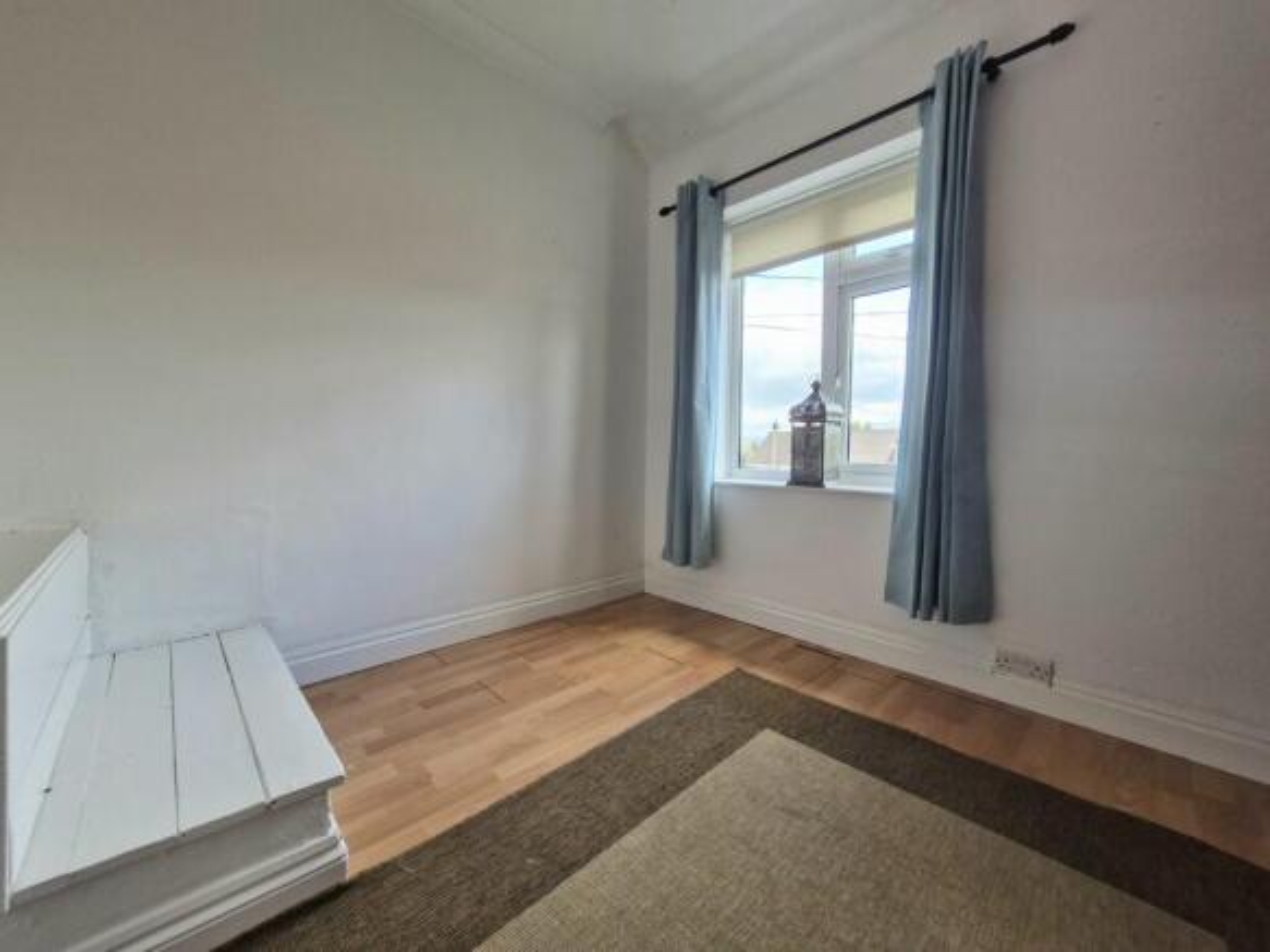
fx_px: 477
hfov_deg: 106.2
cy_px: 476
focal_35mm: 13
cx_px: 635
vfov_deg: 89.9
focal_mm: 1.74
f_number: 2.2
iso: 80
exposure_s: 1/50
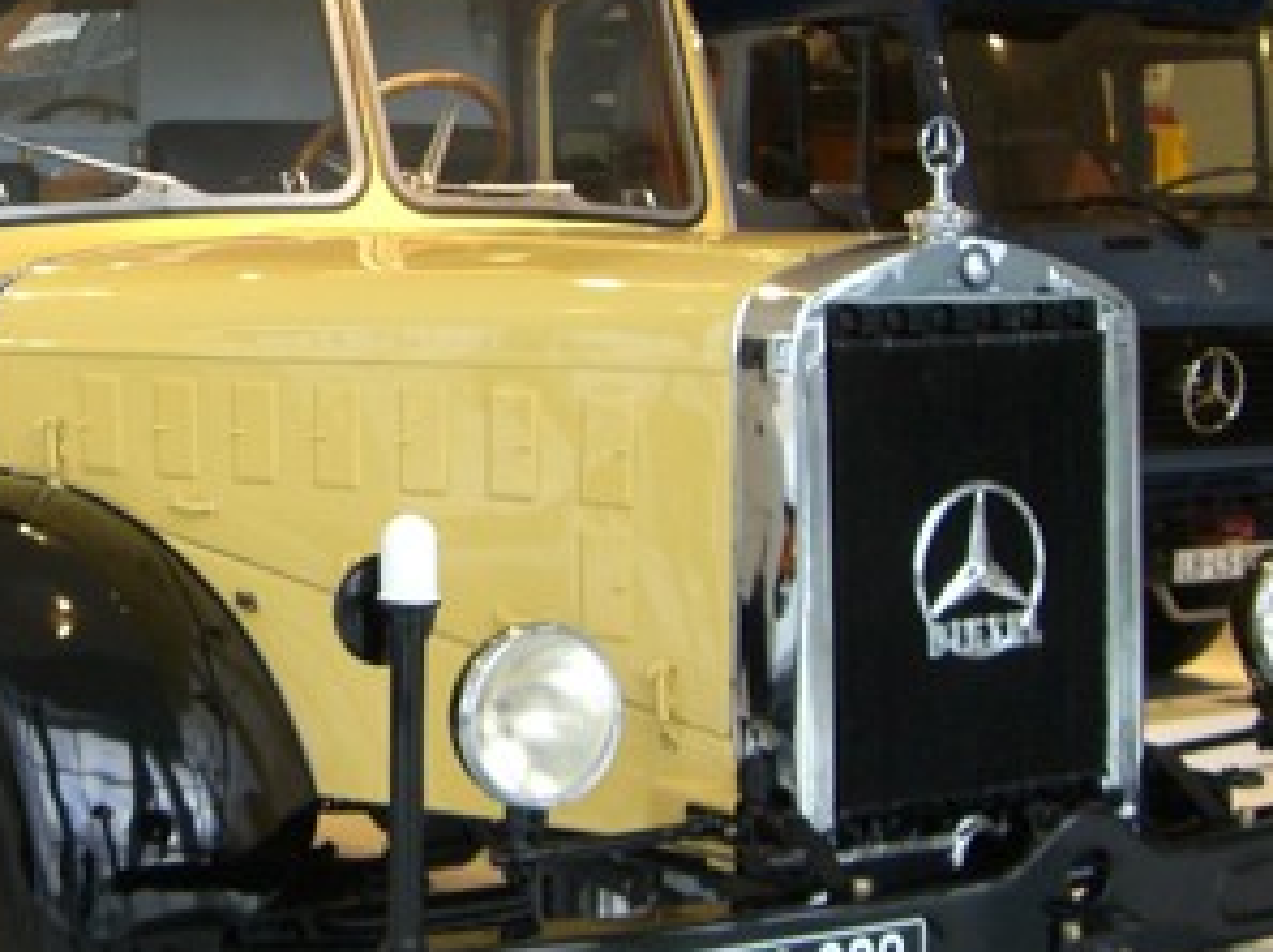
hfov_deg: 23.5
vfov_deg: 17.9
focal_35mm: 82
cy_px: 347
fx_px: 3012
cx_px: 223
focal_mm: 6.2
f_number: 2.7
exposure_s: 1/80
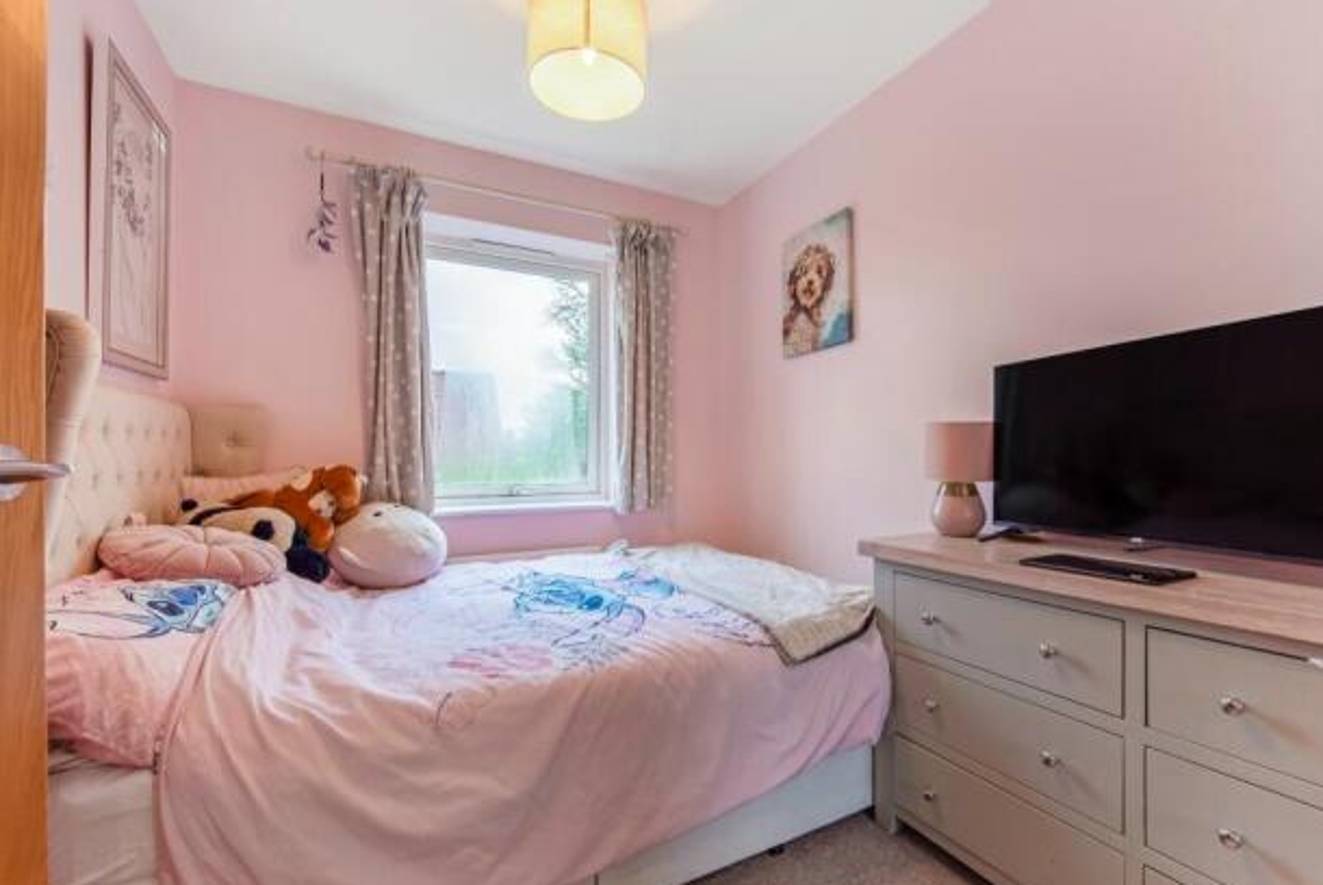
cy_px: 470
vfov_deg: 77.4
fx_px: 552
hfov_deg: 100.3
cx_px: 670
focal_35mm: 15
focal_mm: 14
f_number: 9
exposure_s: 1/10
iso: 320
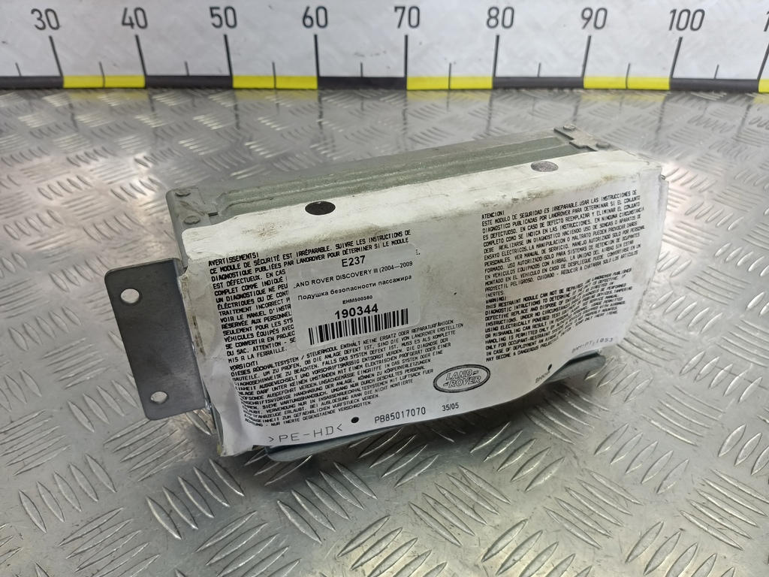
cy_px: 288
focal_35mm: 27
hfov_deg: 65.3
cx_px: 384
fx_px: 600
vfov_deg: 51.4
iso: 143
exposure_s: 1/100
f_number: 1.6
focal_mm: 4.11
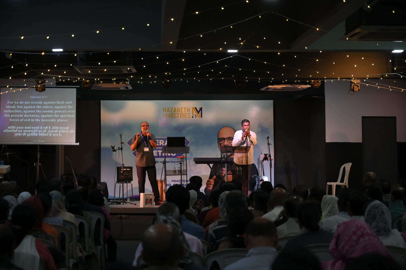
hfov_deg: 28.9
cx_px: 203
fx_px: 789
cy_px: 135
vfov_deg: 19.4
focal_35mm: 70
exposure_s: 1/160
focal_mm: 70
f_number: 4
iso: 1600
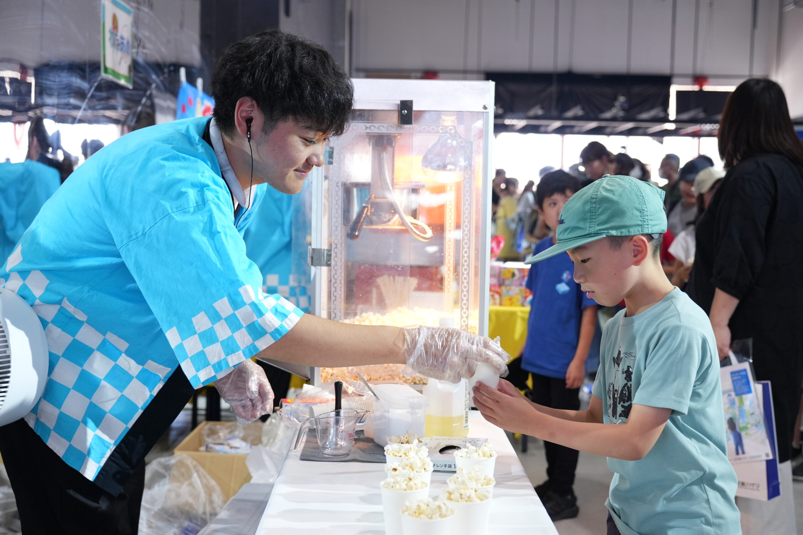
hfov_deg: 43.6
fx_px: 1004
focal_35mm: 45
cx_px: 402
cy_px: 268
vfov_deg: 29.9
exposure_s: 1/100
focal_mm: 45
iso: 1600
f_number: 4
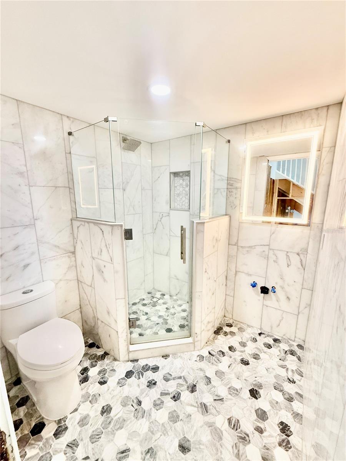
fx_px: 187
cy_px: 230
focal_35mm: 14
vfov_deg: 102.1
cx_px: 173
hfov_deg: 85.7
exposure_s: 1/120
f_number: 2.2
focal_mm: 2.22
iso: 250
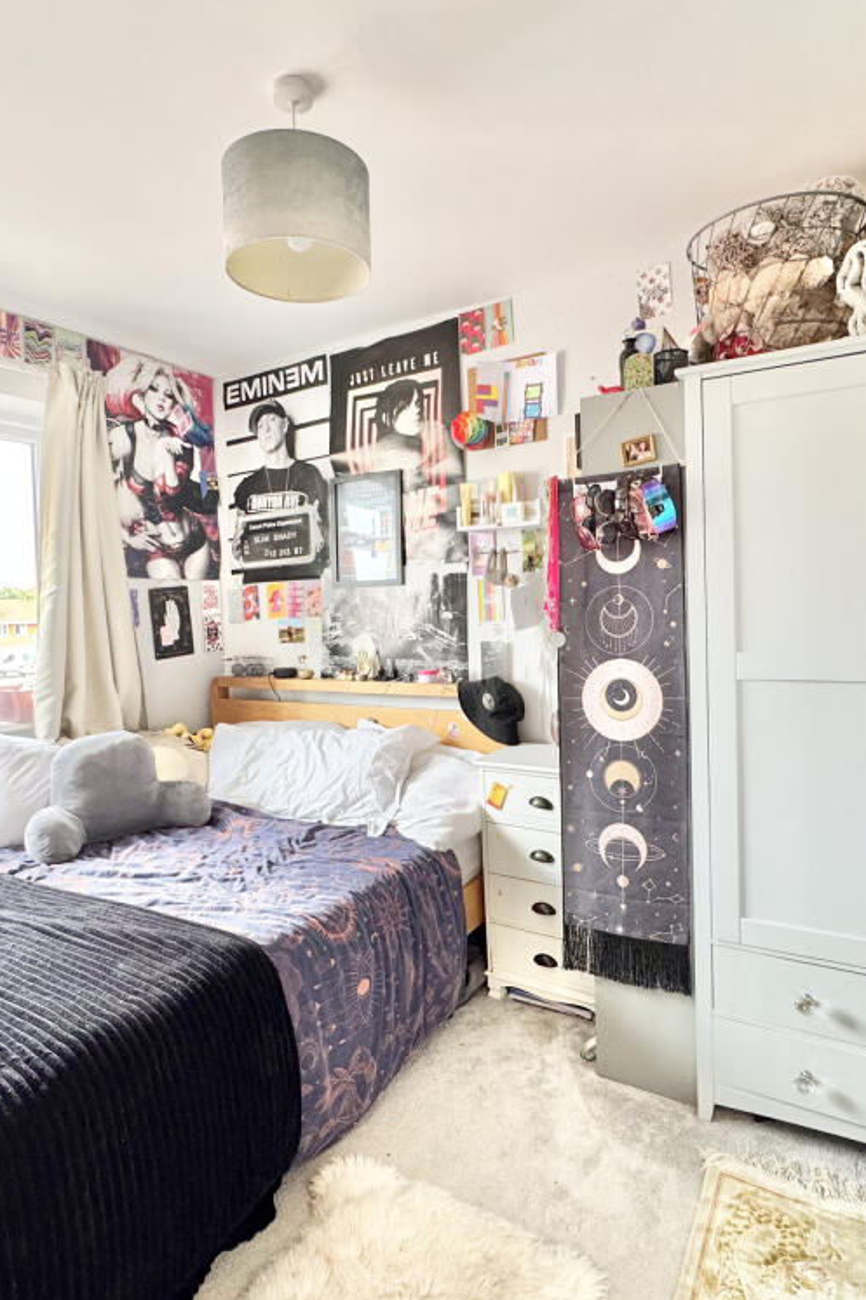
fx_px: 722
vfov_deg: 84.0
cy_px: 638
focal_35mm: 20
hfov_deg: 61.9
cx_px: 441
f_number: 2.2
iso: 200
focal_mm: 2.22
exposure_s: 1/100
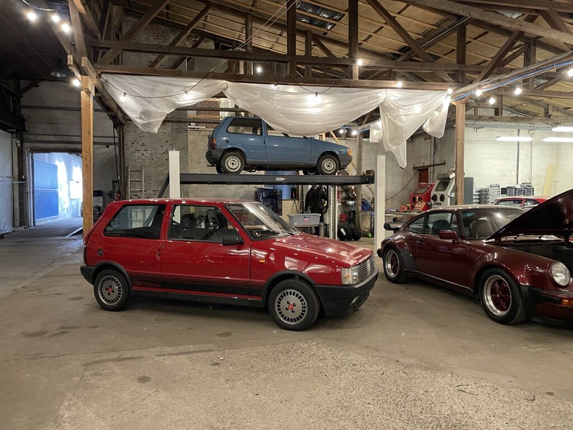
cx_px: 286
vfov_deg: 53.1
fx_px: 430
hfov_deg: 67.3
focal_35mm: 26
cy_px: 215
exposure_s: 1/50
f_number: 1.6
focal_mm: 4.2
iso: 400
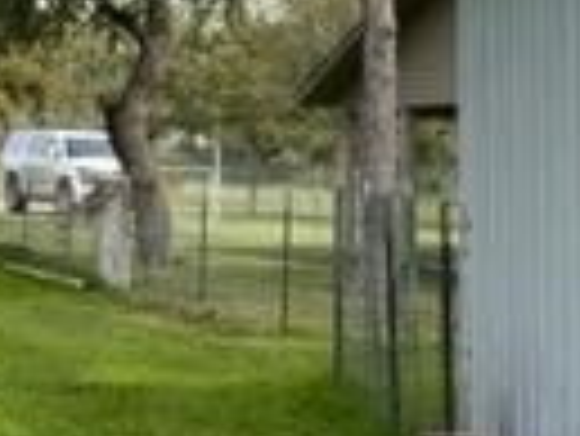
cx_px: 184
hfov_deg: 15.2
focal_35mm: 129
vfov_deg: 11.1
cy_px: -225
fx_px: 2163
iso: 32
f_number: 1.6
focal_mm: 5.1
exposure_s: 1/1119
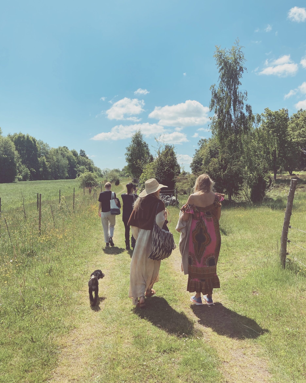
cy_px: 190
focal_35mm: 30
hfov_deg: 48.5
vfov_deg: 58.8
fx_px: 340
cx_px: 154
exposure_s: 1/2825
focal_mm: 3.99
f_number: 1.8
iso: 25
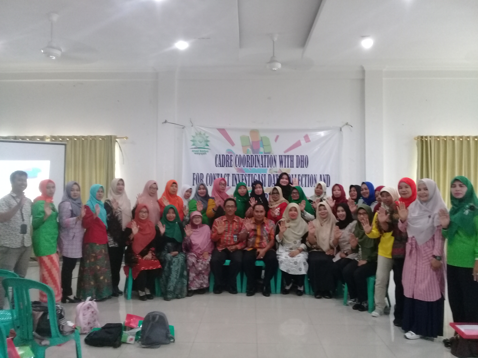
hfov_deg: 58.4
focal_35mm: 31
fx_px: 428
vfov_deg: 45.4
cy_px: 179
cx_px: 239
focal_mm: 3.3
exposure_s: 1/17
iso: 200
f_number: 2.2
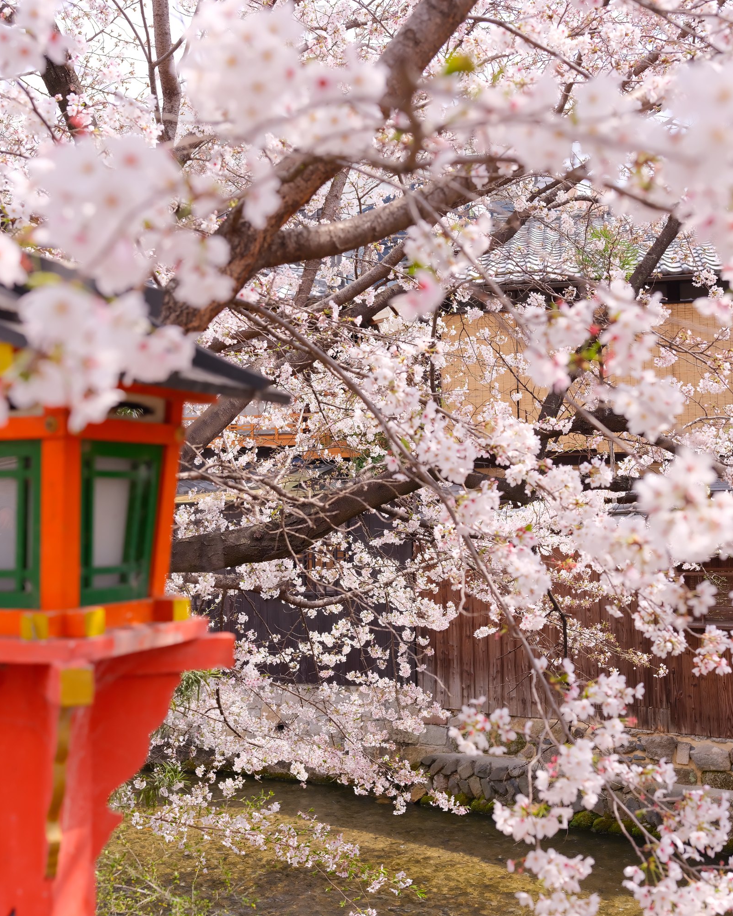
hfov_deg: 32.1
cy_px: 458
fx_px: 1275
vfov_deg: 39.5
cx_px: 391
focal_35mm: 47
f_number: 5.6
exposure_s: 1/240
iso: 200
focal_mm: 45
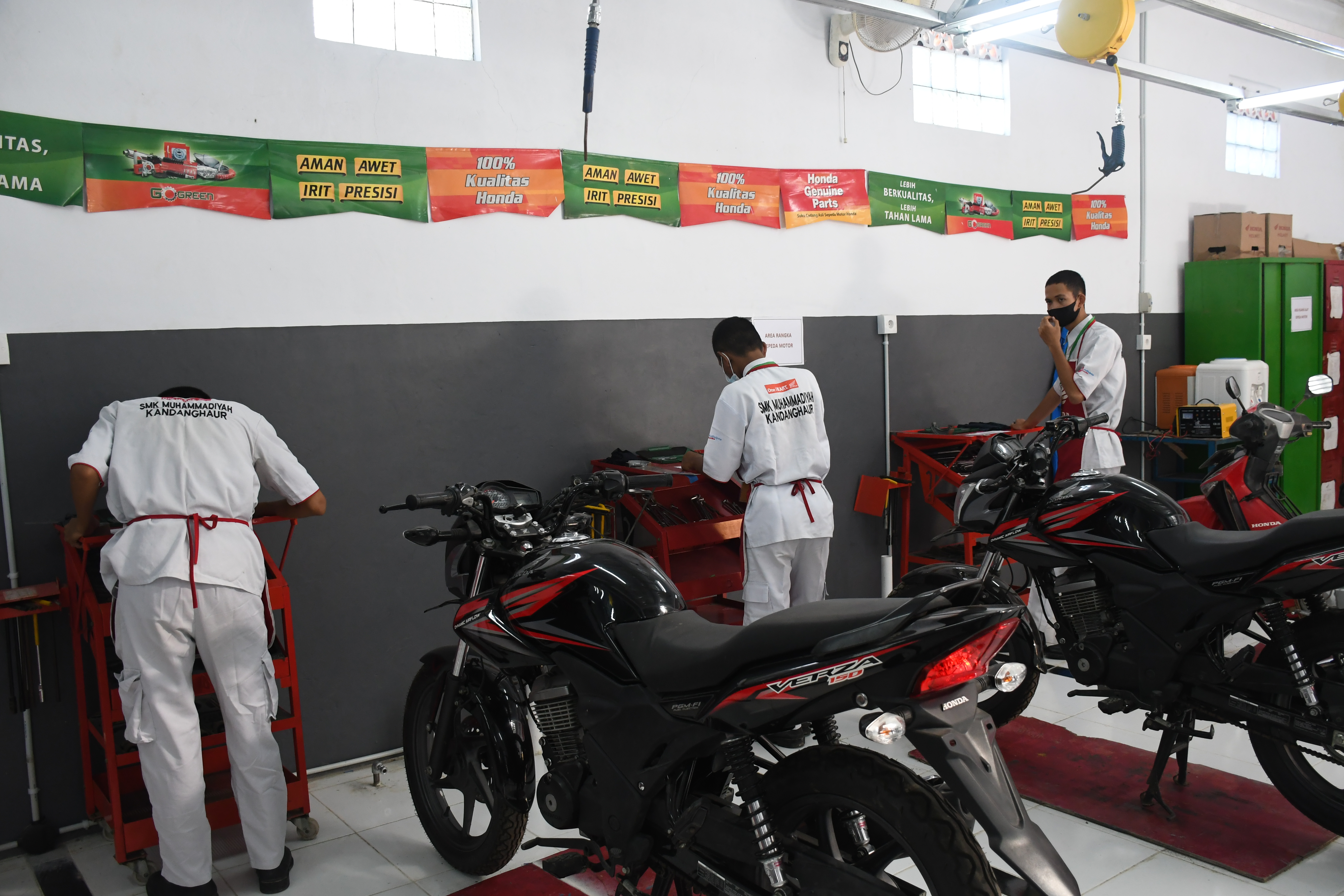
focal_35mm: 30
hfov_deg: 61.9
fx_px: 1120
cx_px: 672
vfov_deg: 43.6
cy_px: 448
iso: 1250
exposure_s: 1/80
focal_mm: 20
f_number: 4.5
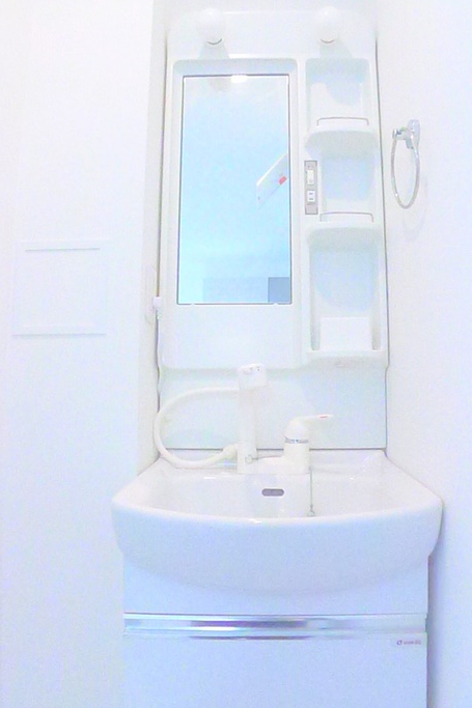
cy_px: 353
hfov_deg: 41.0
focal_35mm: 32
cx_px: 262
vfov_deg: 58.7
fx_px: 630
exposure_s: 1/800
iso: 12800
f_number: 4
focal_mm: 6.4
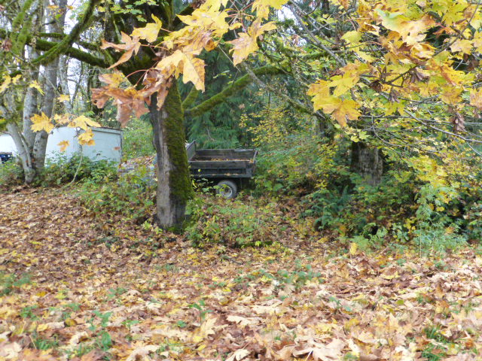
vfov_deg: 41.8
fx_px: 473
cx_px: 241
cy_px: 180
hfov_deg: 54.0
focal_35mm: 34
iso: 1250
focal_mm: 6.1
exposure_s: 1/250
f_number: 3.7
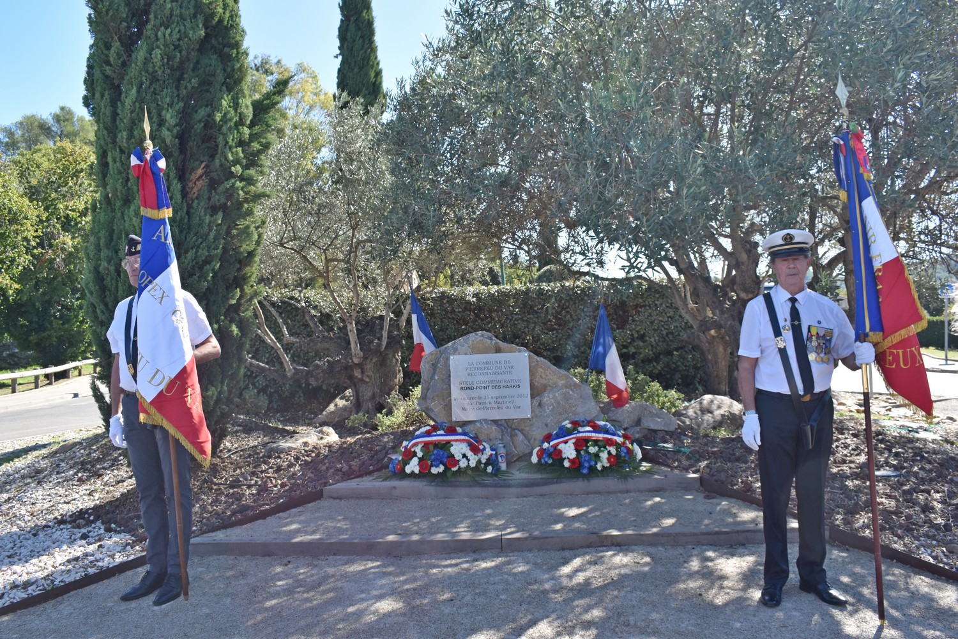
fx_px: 838
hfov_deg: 59.5
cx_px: 479
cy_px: 320
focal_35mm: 32
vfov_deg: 41.7
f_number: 7.1
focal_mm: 21
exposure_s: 1/250
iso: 200
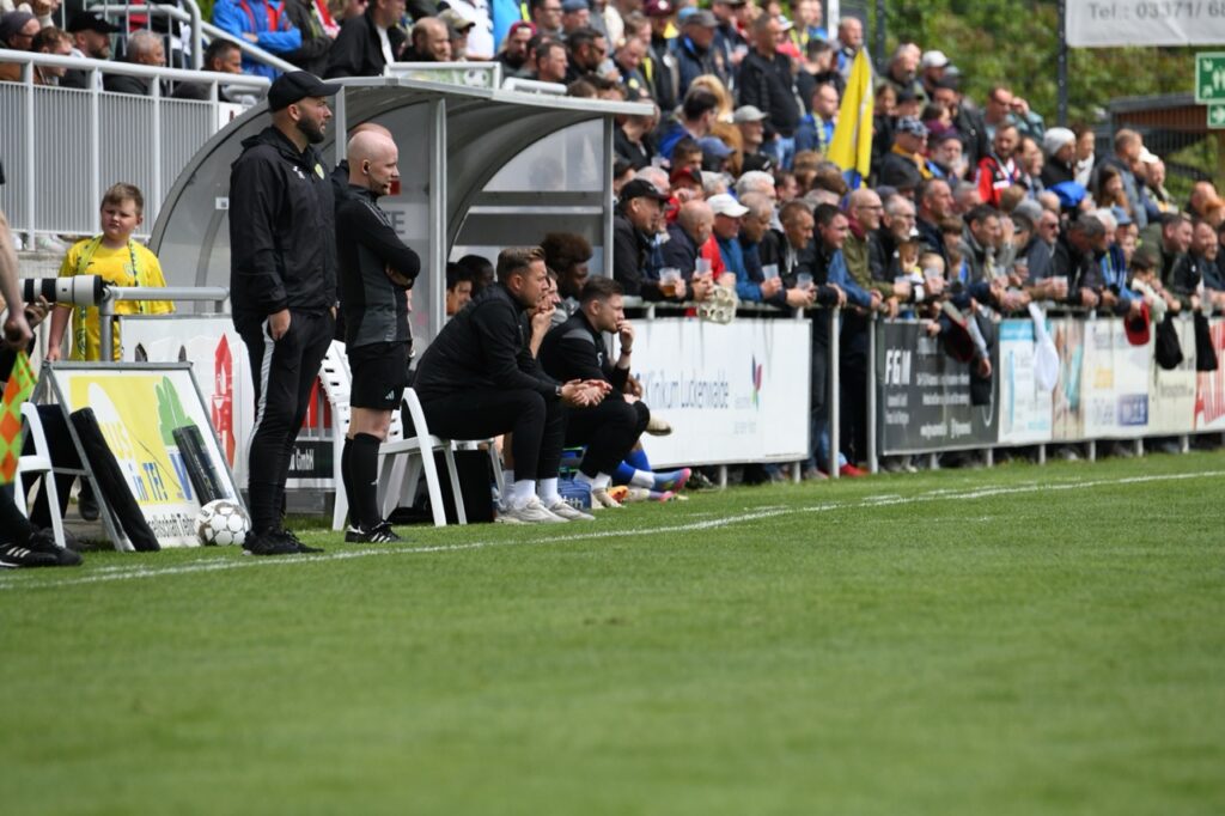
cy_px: 408
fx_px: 13606
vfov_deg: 3.4
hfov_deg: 5.2
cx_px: 612
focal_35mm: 400
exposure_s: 1/2000
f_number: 8
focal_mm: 400
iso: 1250
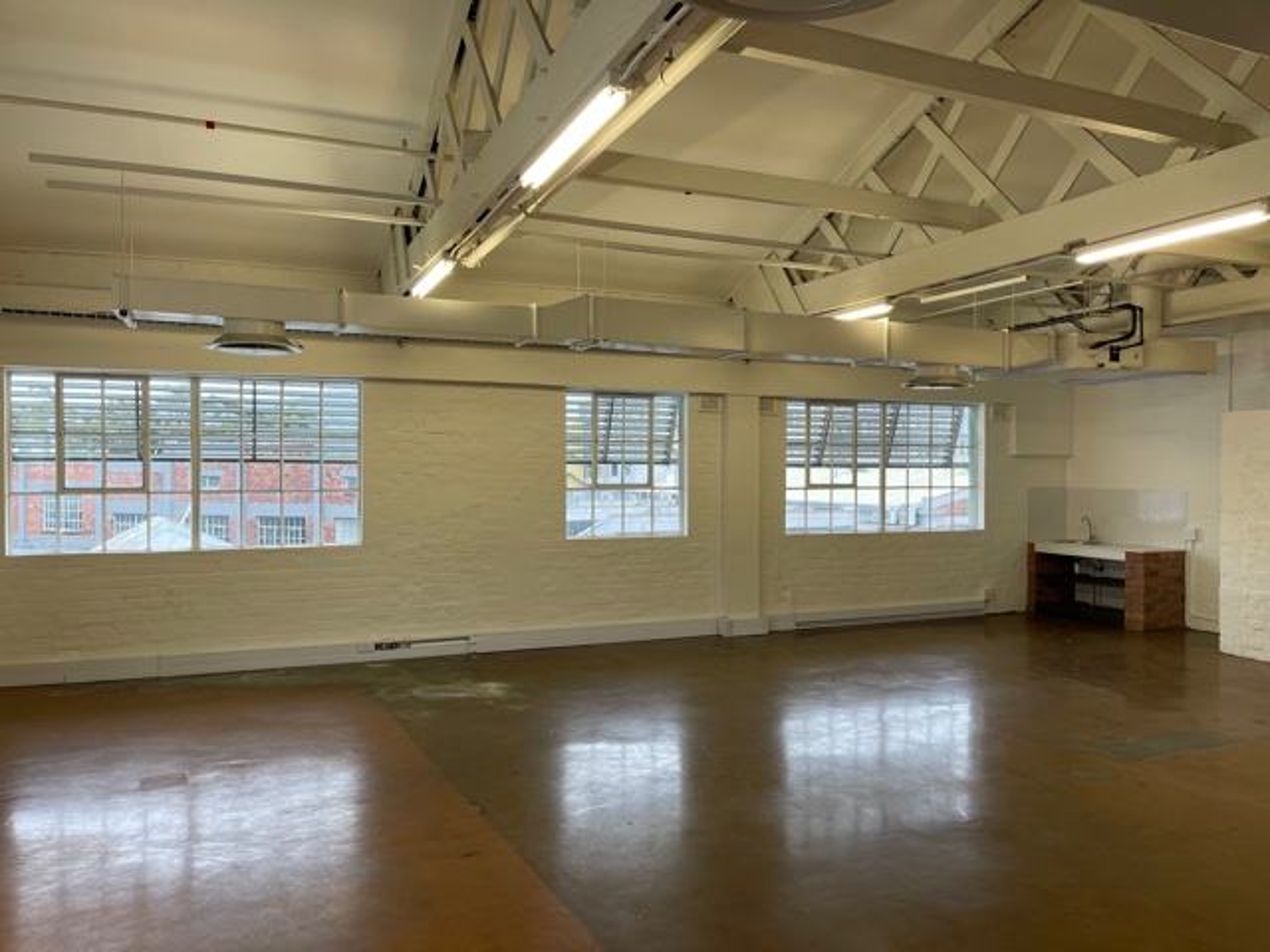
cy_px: 476
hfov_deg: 67.3
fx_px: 954
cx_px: 635
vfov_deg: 53.1
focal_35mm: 26
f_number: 1.6
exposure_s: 1/100
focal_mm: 5.1
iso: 50
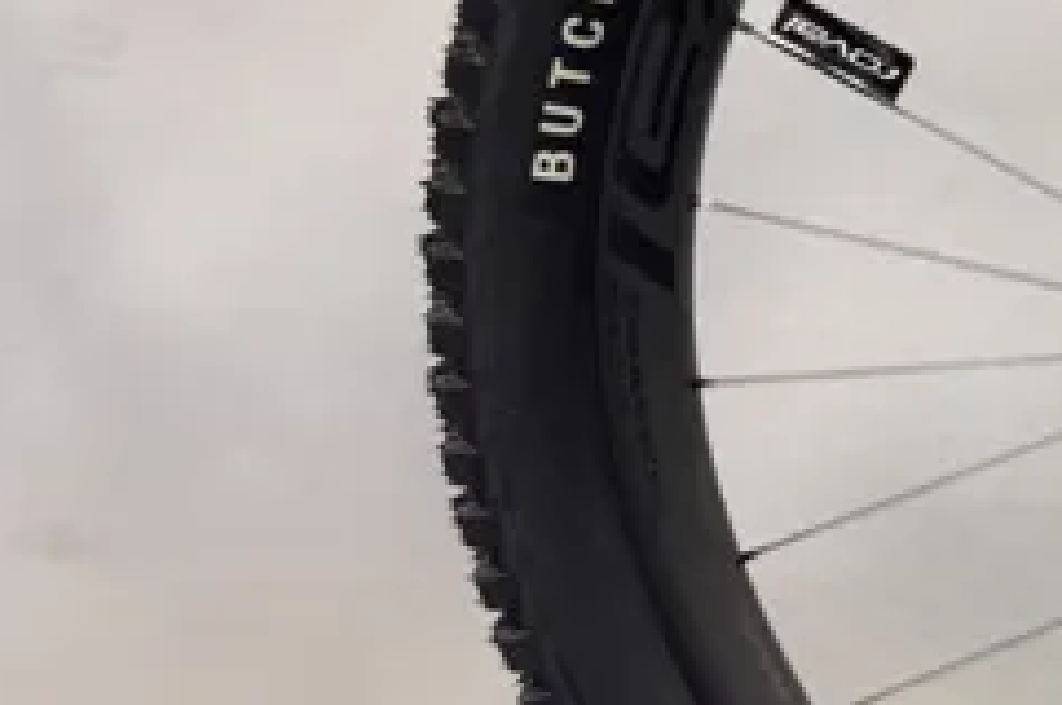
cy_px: 194
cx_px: 1679
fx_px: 2445
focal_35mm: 83
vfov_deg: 16.3
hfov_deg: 20.3
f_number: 1.78
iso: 200
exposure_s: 1/50
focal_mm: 6.76
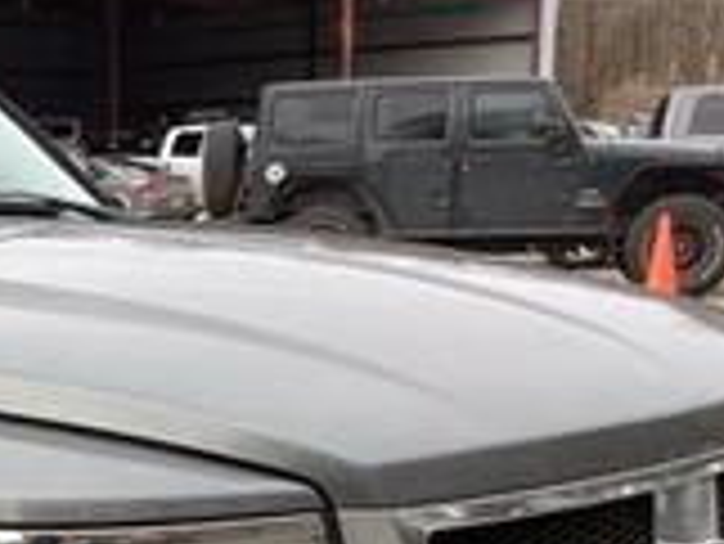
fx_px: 2030
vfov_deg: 14.5
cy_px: 733
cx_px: -211
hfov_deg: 18.8
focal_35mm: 97
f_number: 2.4
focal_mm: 3.3
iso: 25
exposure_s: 1/230
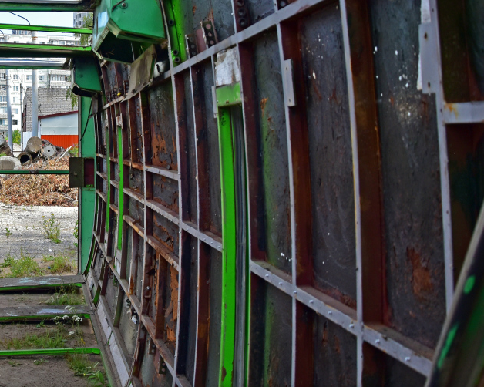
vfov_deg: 21.6
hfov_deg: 26.3
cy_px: 89
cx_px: 55
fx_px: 1002
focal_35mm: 70
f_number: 5
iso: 200
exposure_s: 1/500
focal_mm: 24
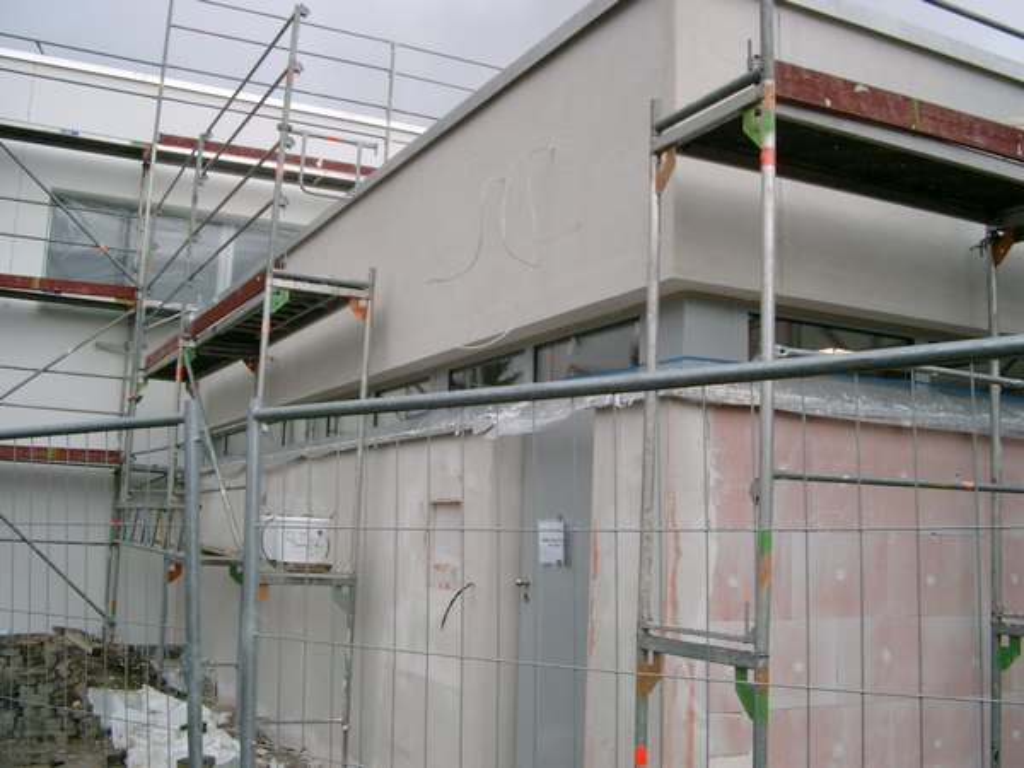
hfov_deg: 50.1
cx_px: 512
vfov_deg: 38.7
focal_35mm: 37
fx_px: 1095
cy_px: 384
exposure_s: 1/320
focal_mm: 7.6
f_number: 5
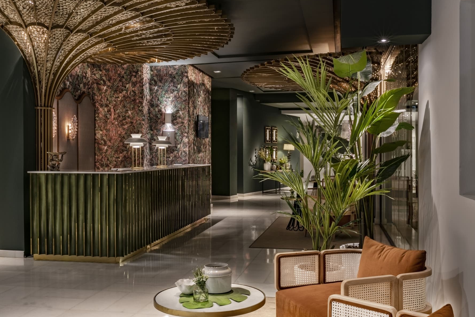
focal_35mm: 36
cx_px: 242
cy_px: 166
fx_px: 475
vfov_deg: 36.9
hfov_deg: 53.1
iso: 100
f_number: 14
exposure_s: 1.6
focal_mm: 32
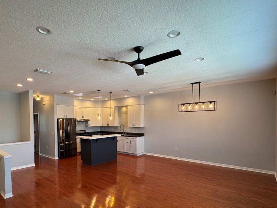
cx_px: 115
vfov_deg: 65.4
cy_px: 124
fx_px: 160
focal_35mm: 20
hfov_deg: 81.0
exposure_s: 1/120
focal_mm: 2.22
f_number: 2.2
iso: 100
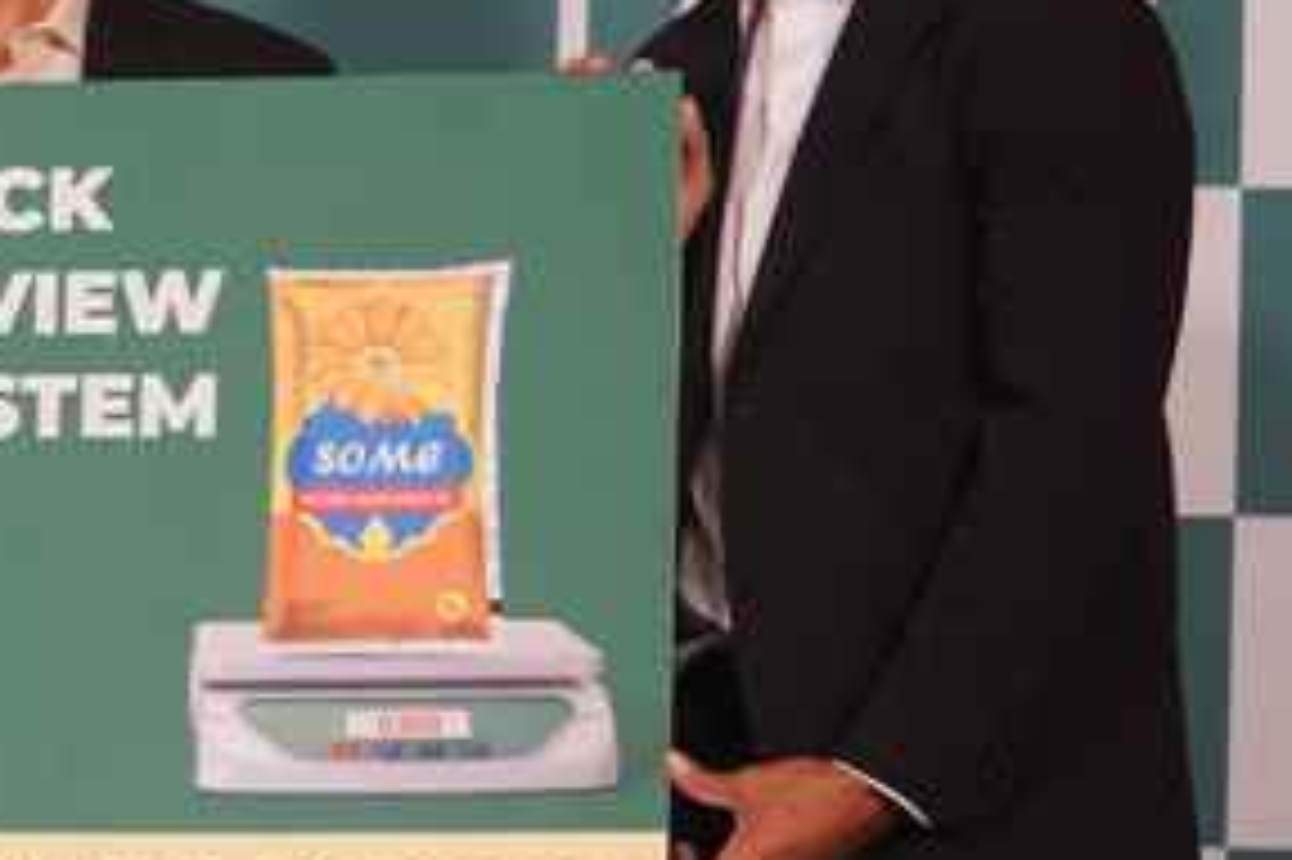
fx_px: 5388
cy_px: 353
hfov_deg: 13.5
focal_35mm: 150
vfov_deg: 9.1
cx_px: 104
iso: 2000
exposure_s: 1/160
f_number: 4
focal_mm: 41
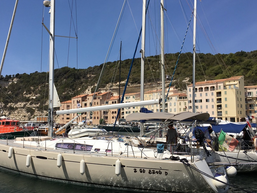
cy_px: 106
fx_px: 267
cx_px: 105
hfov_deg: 51.1
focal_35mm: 36
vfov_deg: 39.6
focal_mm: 4.15
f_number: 2.2
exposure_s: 1/2747
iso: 25
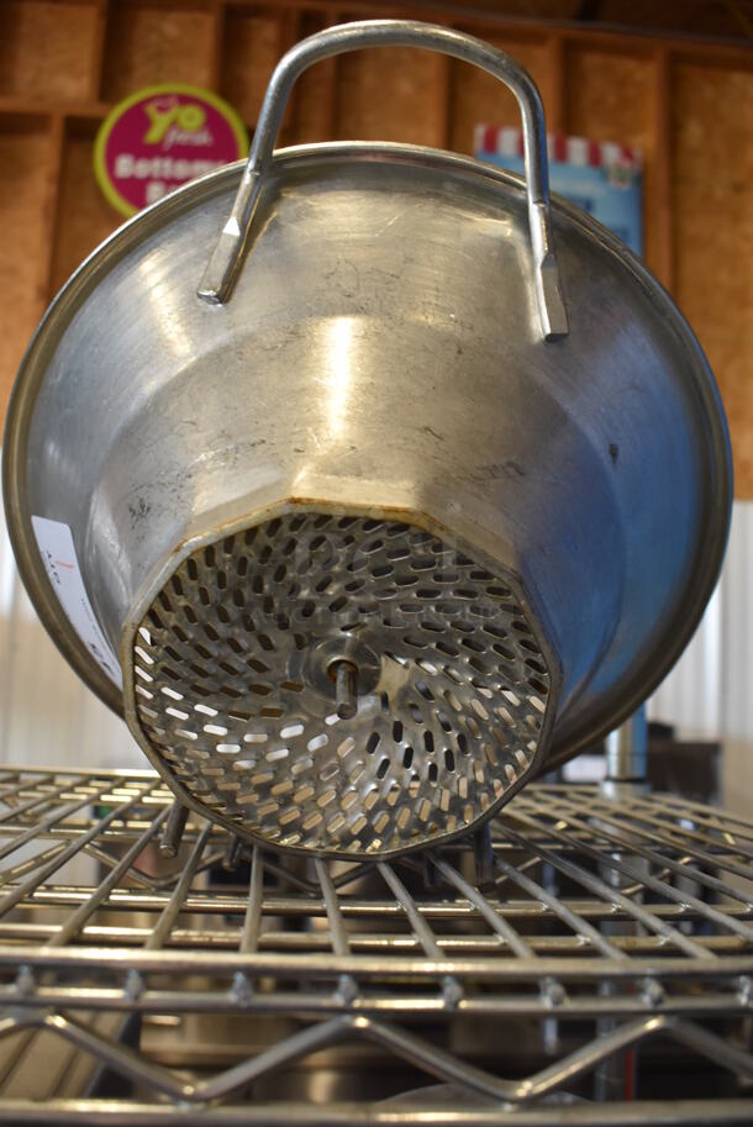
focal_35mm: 33
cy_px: 564
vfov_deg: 57.2
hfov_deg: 40.0
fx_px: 1034
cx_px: 376
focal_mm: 22
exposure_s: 1/60
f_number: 5.6
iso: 800
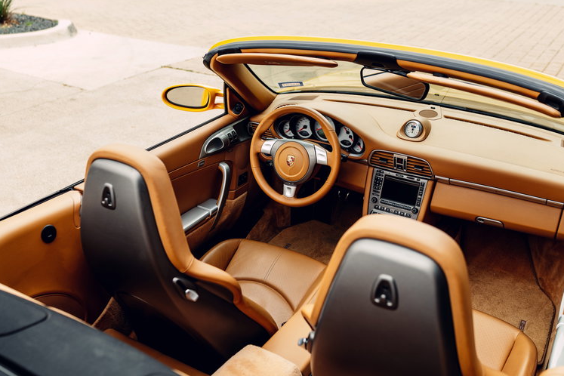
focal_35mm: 36
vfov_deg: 36.9
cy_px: 189
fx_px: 564
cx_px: 276
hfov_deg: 53.1
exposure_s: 1/50
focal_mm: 35
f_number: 3.2
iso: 250
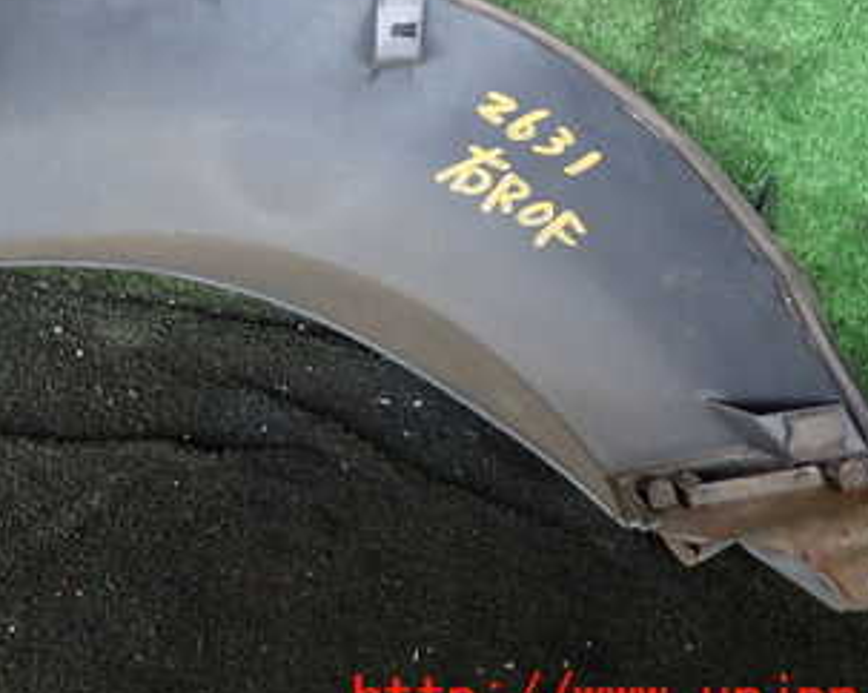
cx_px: 140
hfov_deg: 31.4
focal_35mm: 58
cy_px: 94
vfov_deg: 25.5
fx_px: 1489
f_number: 2.3
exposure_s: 1/60
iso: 125
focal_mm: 5.4
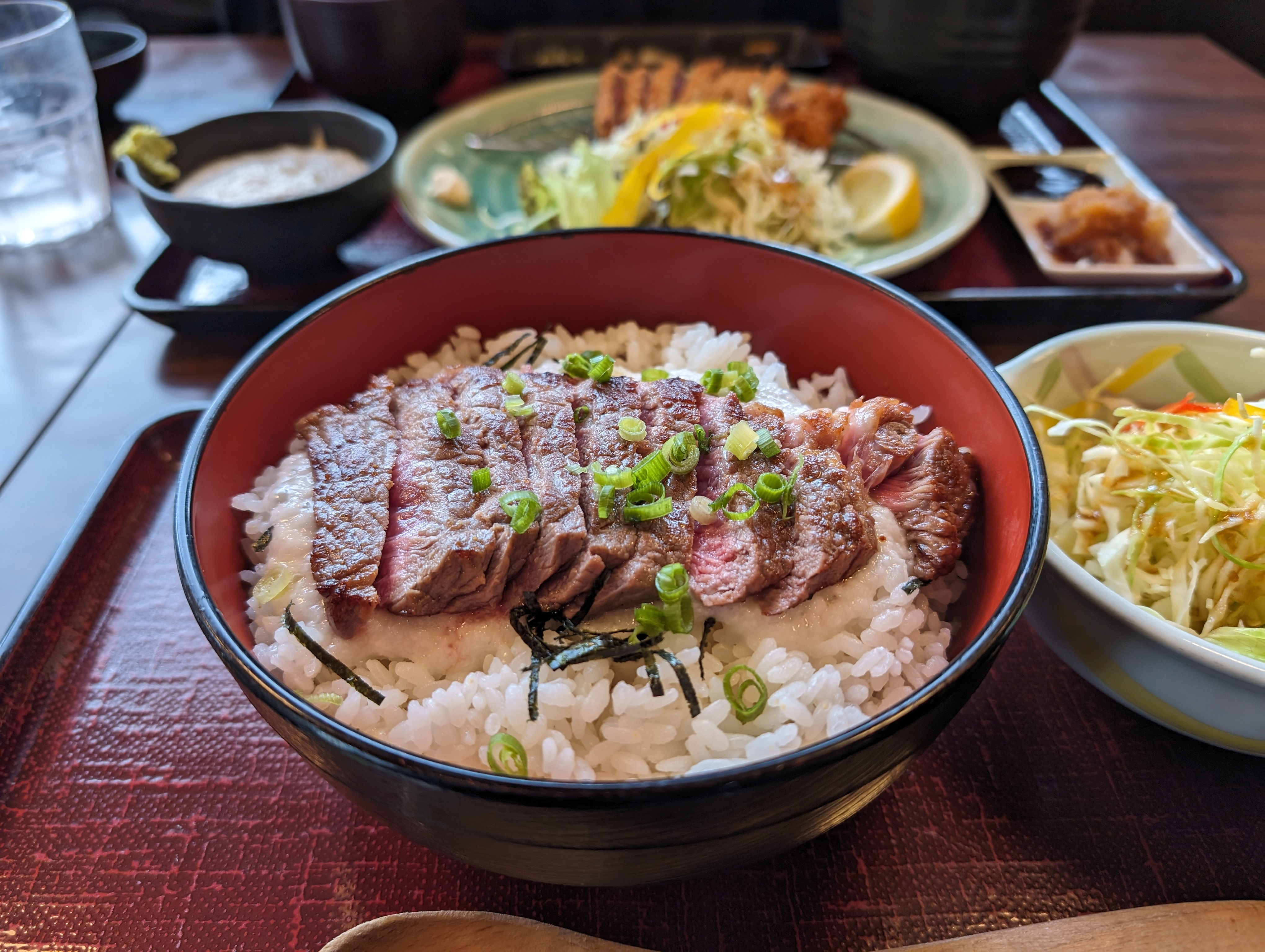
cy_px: 476
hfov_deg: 71.5
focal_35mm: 24
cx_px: 632
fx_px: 878
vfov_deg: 56.9
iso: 53
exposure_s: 1/24
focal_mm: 6.9
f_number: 1.68
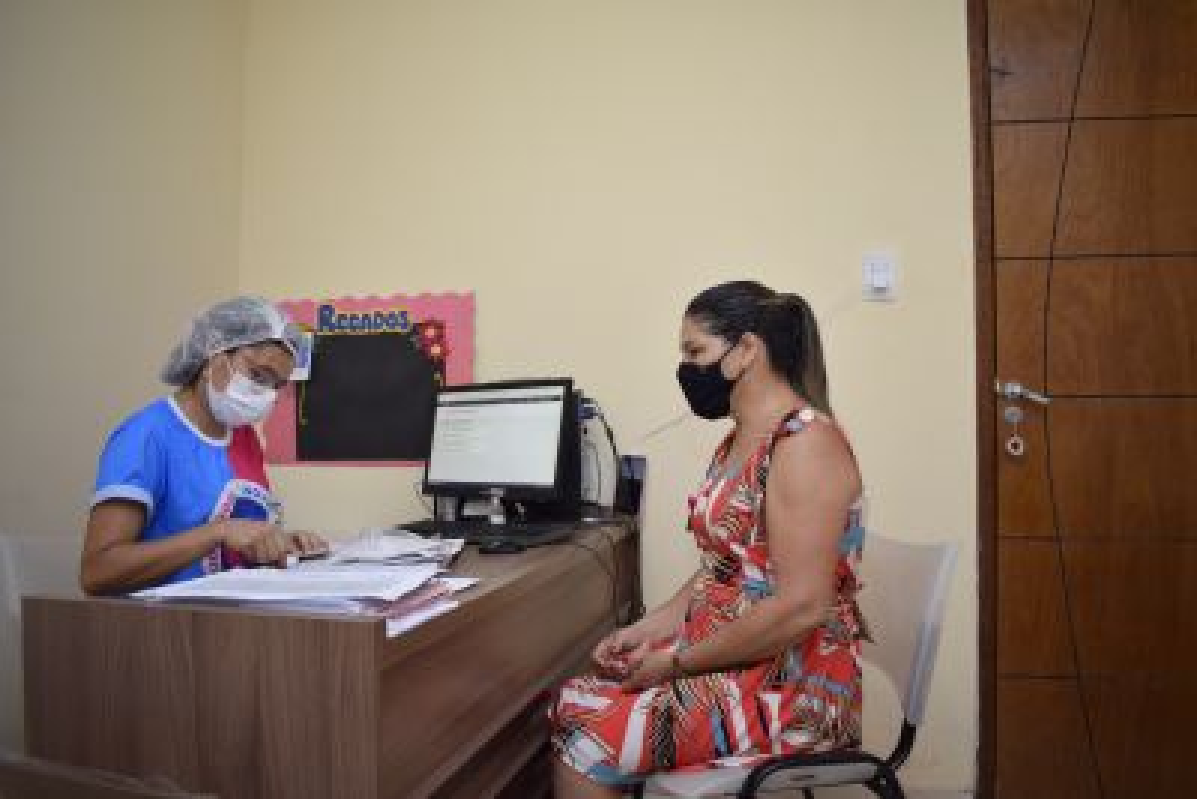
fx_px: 898
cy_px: 400
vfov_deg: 48.0
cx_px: 598
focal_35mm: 27
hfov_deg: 67.4
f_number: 3.5
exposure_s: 1/80
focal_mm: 18
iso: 500
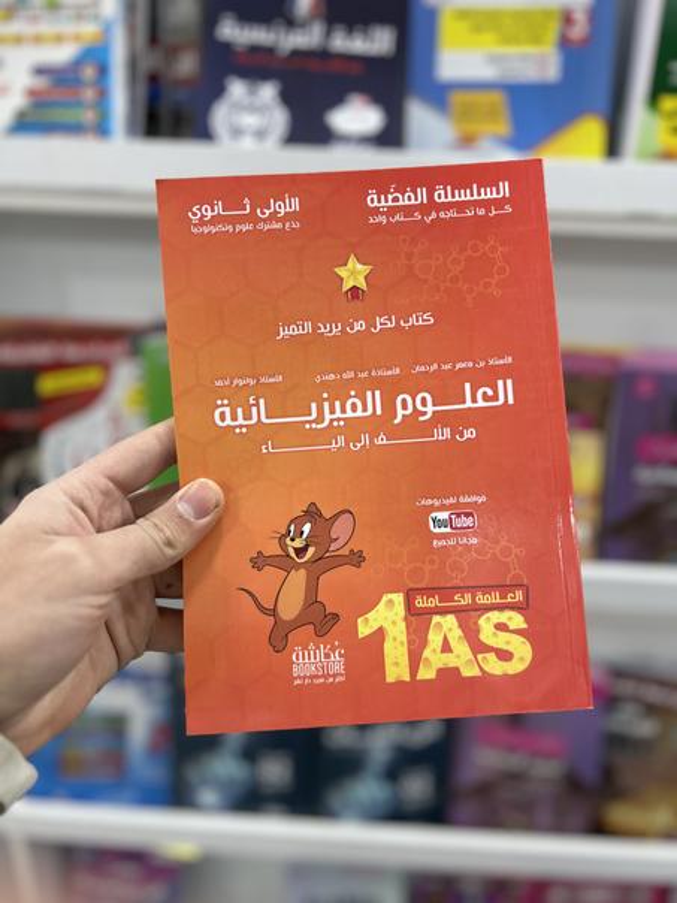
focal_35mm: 26
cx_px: 338
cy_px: 452
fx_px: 678
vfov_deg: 67.3
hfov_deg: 53.1
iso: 40
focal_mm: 5.7
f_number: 1.5
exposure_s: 1/100
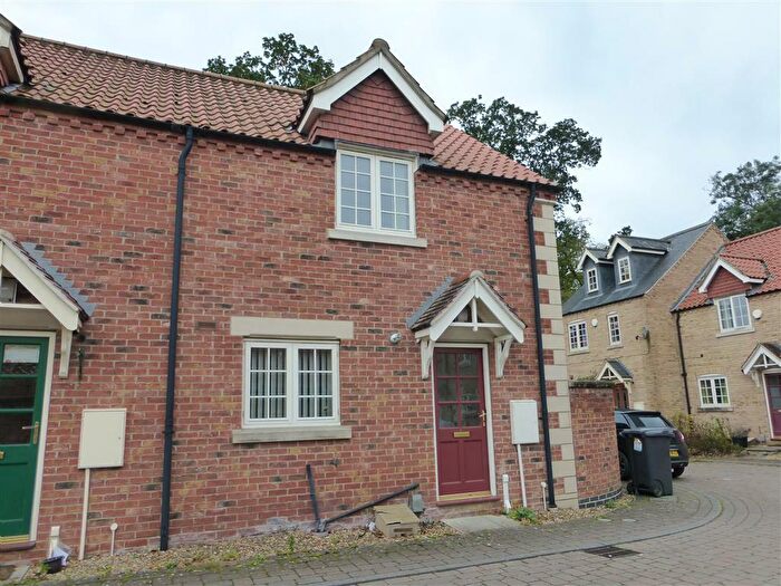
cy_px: 293
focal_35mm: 24
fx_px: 541
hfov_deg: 71.6
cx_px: 390
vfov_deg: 56.8
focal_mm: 4.3
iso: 200
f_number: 3.3
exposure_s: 1/200
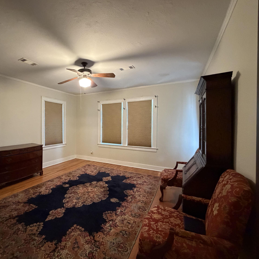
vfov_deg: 84.0
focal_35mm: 17
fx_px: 144
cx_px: 101
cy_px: 128
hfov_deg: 82.7
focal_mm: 2.22
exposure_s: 1/60
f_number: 2.2
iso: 1250
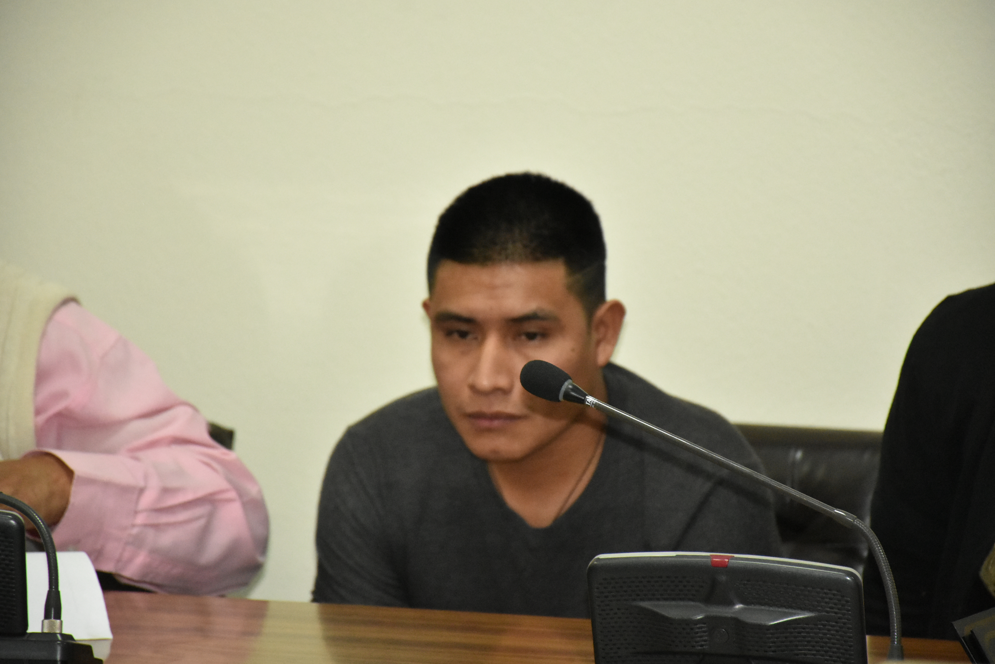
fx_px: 5805
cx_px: 498
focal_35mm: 210
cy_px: 332
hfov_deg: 9.8
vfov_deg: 6.5
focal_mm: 140
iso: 5600
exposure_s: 1/250
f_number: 5.6
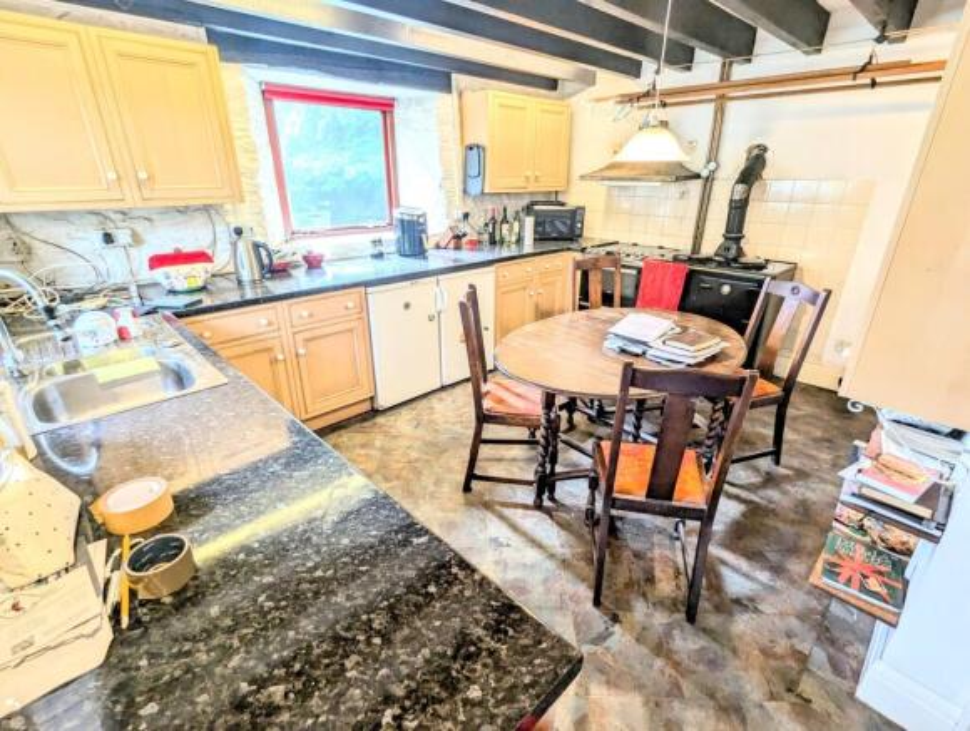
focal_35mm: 16
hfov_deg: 94.4
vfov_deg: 78.3
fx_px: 449
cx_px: 485
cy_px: 366
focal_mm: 2.35
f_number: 2.2
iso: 168
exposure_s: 1/33.3
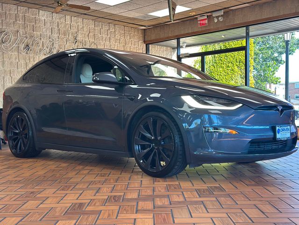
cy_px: 112
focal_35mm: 48
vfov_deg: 30.3
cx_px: 150
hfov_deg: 39.7
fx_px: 415
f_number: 1.78
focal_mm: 6.86
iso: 80
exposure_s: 1/212
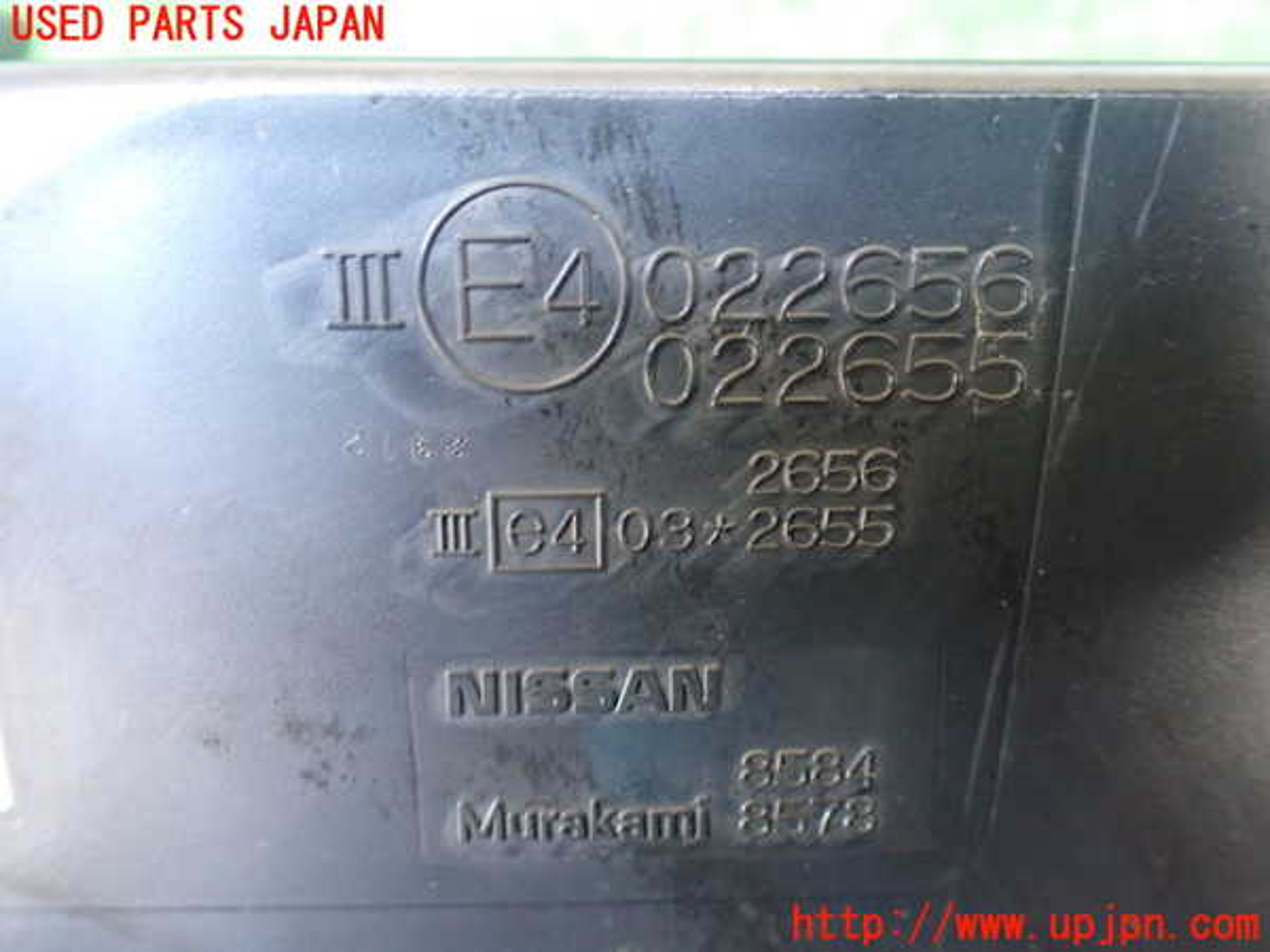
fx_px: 1101
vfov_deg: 46.8
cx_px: 635
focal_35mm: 30
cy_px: 476
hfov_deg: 60.0
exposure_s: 1/30
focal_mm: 5.4
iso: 1000
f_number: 2.3
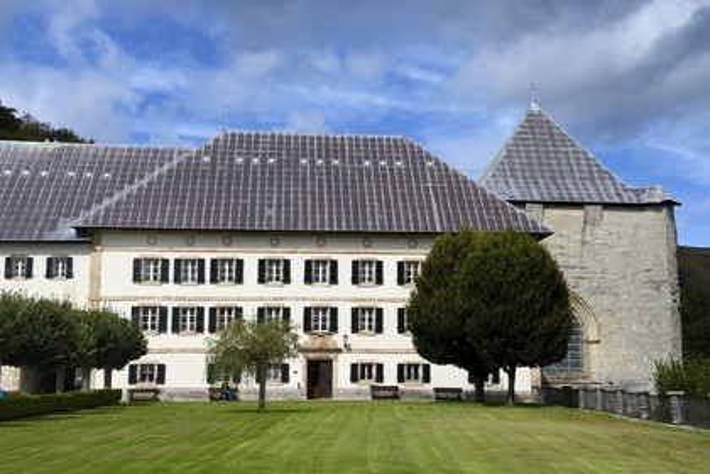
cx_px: 355
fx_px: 986
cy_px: 237
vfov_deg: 27.0
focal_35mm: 50
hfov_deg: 39.6
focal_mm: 50
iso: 200
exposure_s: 1/320
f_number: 13
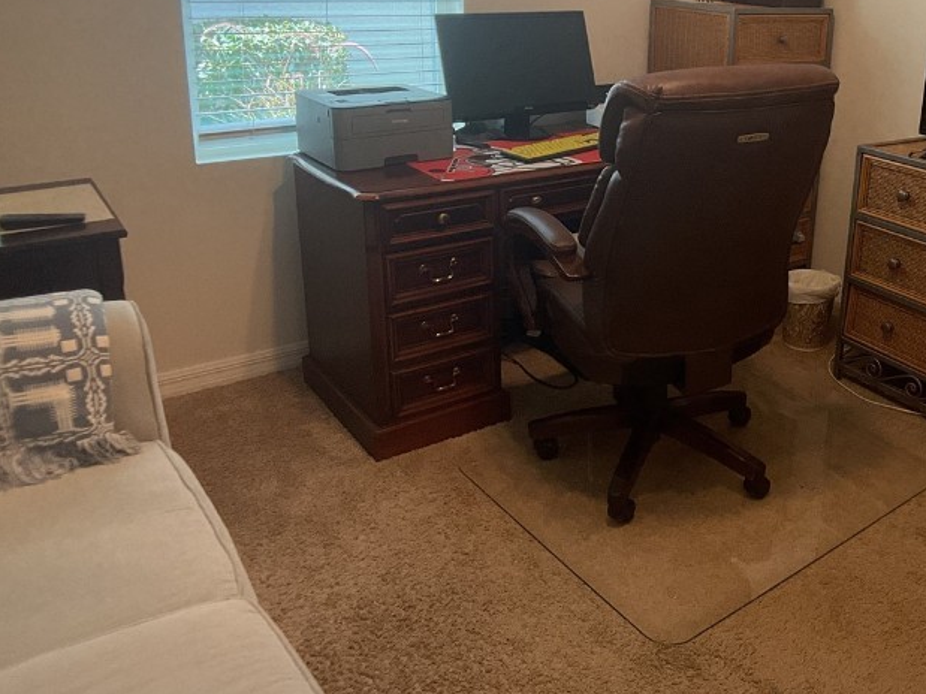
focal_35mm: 48
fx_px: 1284
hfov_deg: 38.7
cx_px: 691
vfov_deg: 30.0
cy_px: 217
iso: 50
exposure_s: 1/120
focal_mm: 3
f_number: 1.8
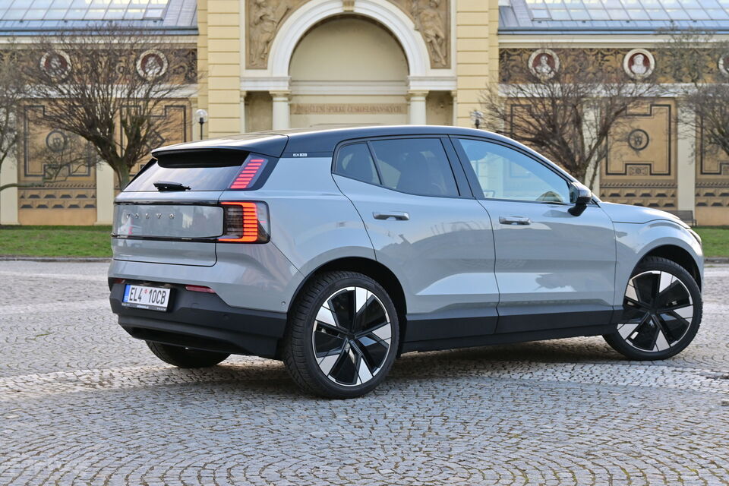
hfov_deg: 31.9
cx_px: 364
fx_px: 1276
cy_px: 243
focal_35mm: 63
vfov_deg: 21.6
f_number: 6.3
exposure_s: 1/80
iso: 250
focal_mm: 42
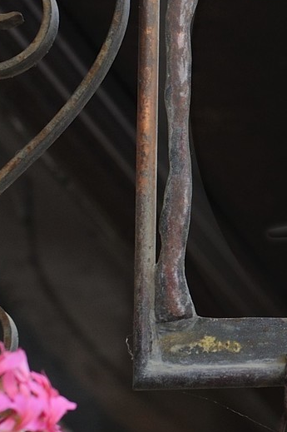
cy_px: 84
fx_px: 6446
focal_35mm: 538
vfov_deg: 3.8
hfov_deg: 2.5
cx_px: 533
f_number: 5.6
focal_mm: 116
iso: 400
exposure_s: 1/160
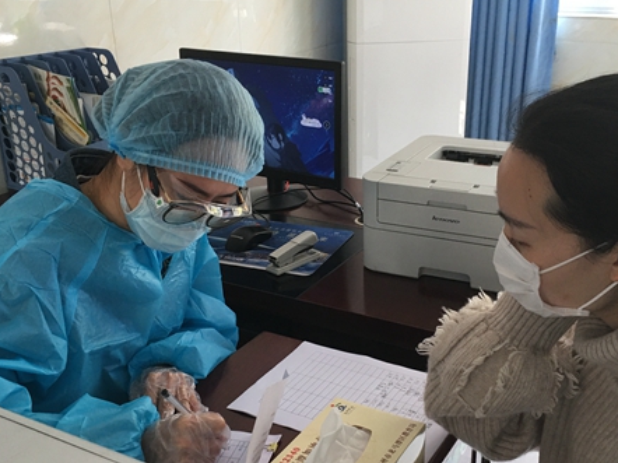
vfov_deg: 34.2
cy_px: 281
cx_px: 331
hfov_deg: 44.8
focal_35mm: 42
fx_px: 749
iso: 50
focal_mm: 4.15
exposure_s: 1/33
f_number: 2.2
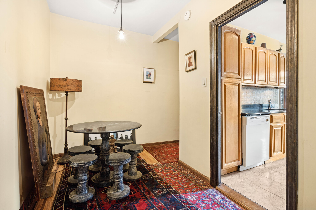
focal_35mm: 16
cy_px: 105
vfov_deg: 73.7
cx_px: 158
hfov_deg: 96.7
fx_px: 140
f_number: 11
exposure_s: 1
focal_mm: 16
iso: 400
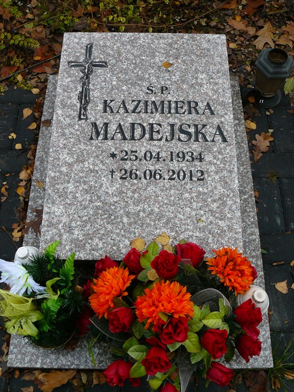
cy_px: 196
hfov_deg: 39.7
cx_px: 147
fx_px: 408
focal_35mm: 36
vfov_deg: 51.4
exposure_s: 1/160
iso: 100
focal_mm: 6
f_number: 4
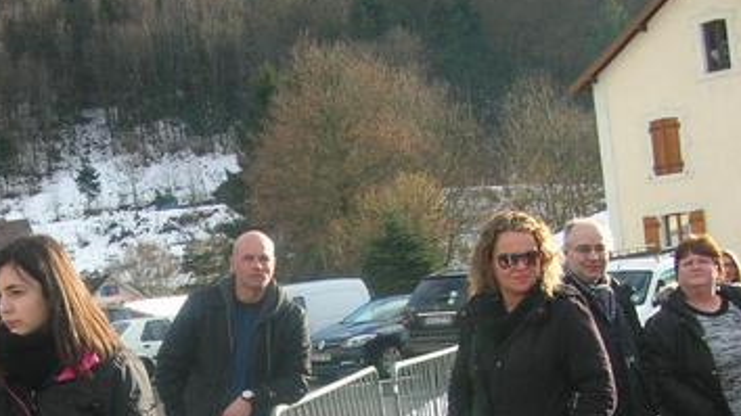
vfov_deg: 16.8
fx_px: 1356
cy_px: 487
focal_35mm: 69
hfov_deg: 30.3
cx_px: 243
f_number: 2.8
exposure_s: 1/393
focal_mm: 5.8
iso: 50
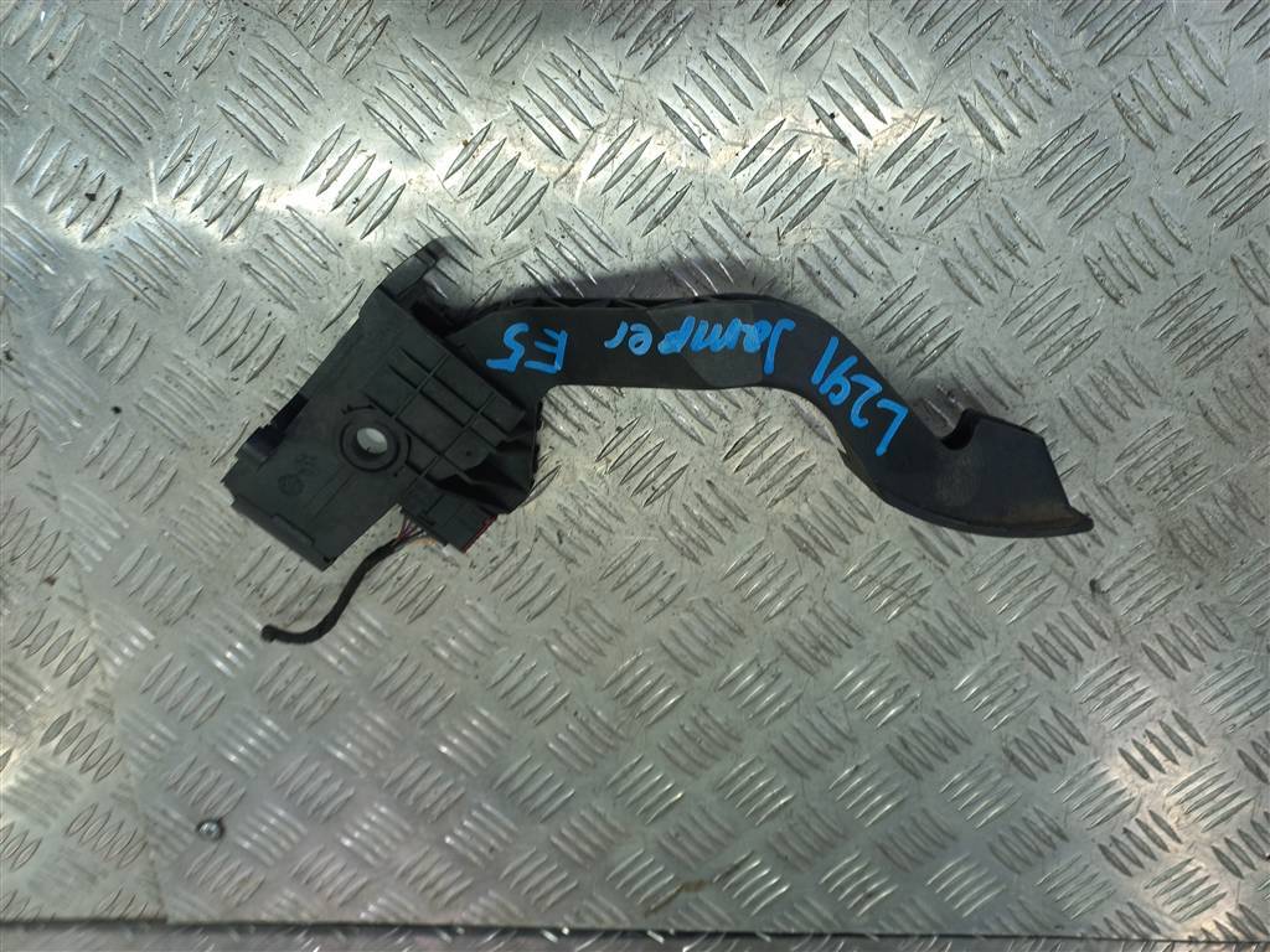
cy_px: 476
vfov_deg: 54.9
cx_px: 635
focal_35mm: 25
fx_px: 917
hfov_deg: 69.4
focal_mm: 4.6
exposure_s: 1/50
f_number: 1.8
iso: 40
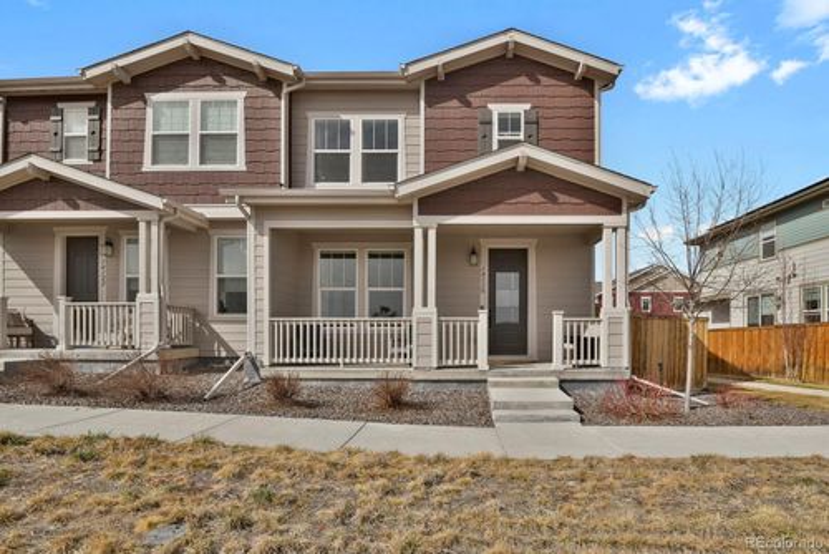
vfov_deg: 70.5
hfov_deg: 93.2
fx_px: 392
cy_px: 277
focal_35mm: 17
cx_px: 414
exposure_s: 1/250
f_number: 8
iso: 250
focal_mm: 17
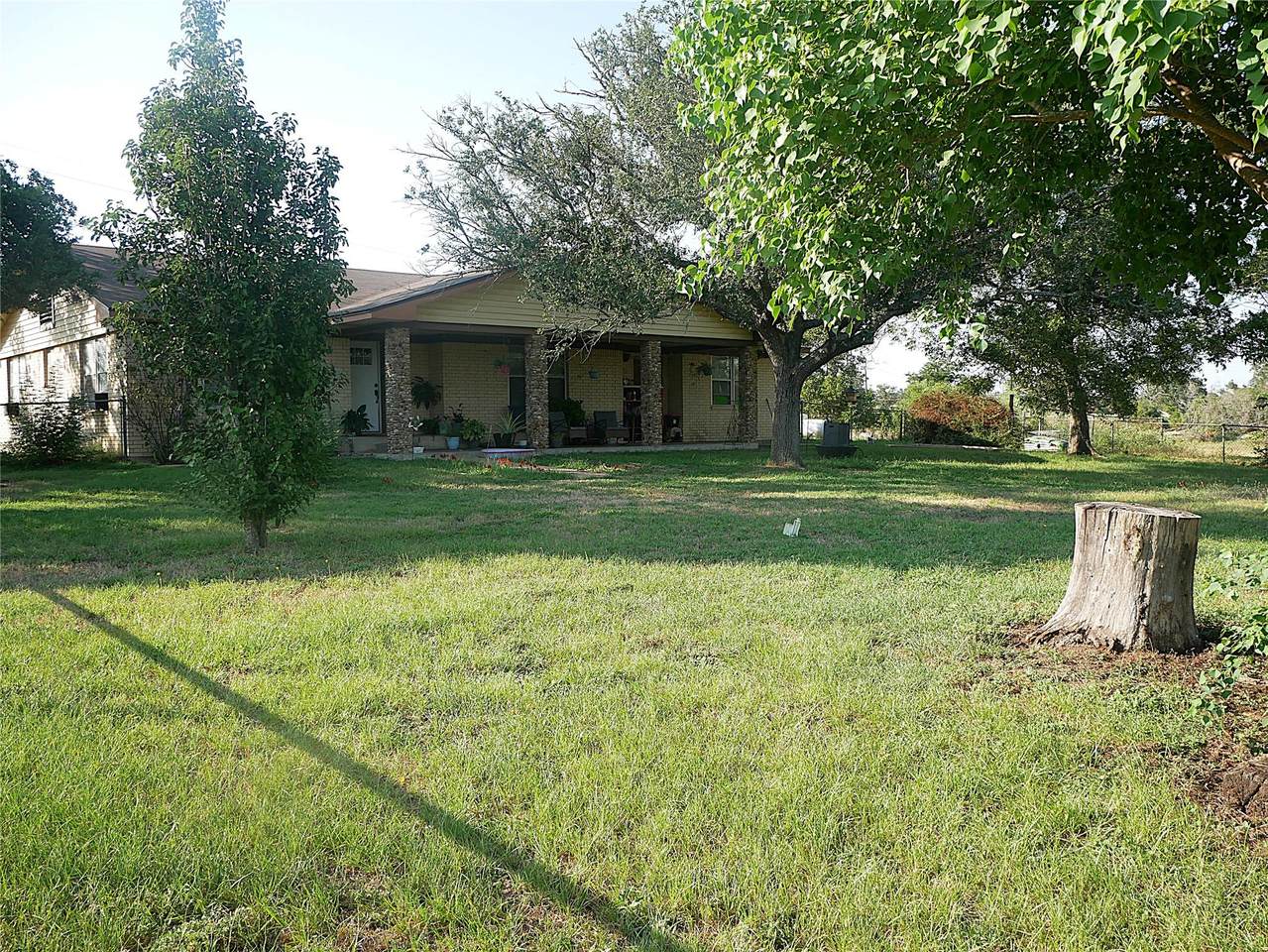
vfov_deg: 46.8
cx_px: 634
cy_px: 476
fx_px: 1099
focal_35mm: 30
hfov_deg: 60.0
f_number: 7.1
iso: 200
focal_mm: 15
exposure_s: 1/200
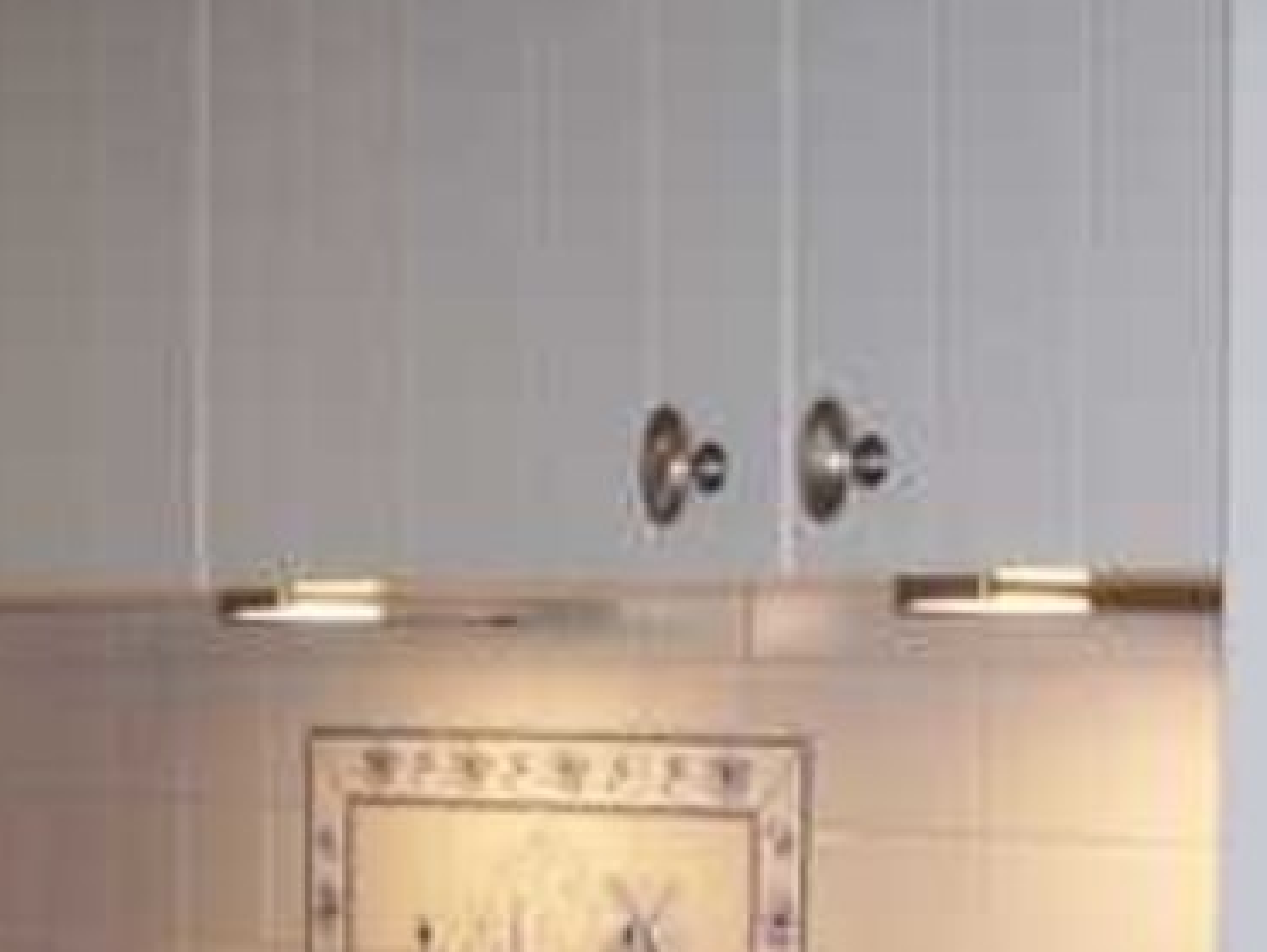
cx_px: 517
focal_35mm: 120
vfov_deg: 12.0
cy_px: 1223
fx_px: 4395
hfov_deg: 16.4
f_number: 2.8
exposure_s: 1/60
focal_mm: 7.8
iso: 125
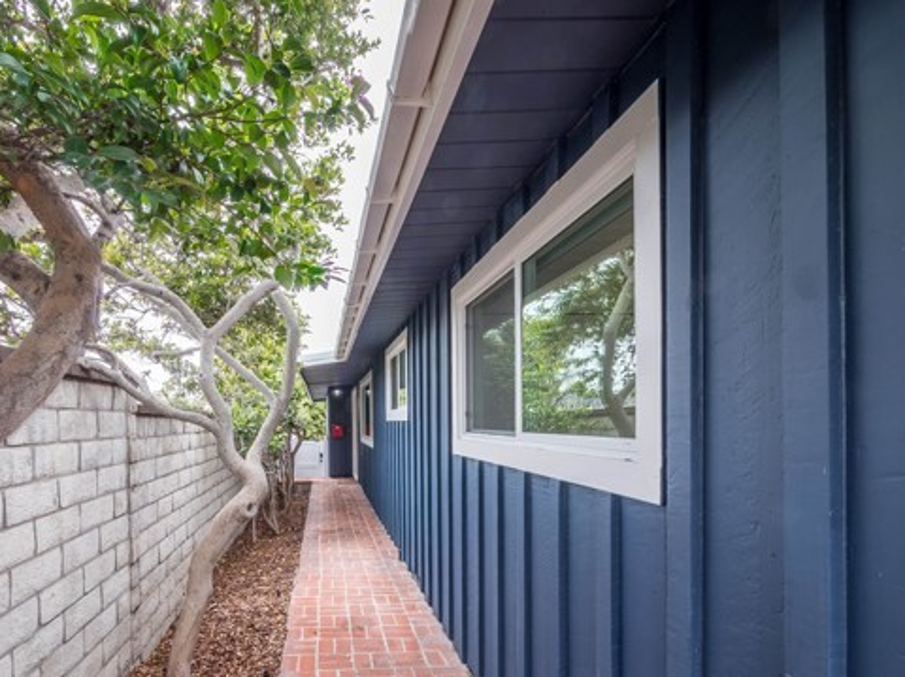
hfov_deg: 81.3
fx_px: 522
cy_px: 416
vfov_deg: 65.1
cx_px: 388
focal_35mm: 20
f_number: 11
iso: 100
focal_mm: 7
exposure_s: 1/25
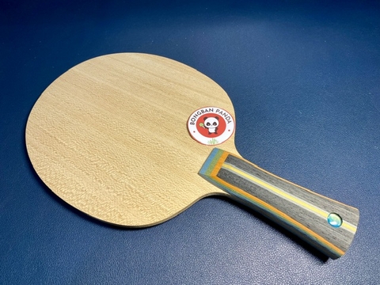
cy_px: 142
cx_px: 190
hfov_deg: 67.3
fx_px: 285
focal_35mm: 26
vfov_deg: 53.1
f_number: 1.8
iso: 40
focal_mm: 4.25
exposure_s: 1/100
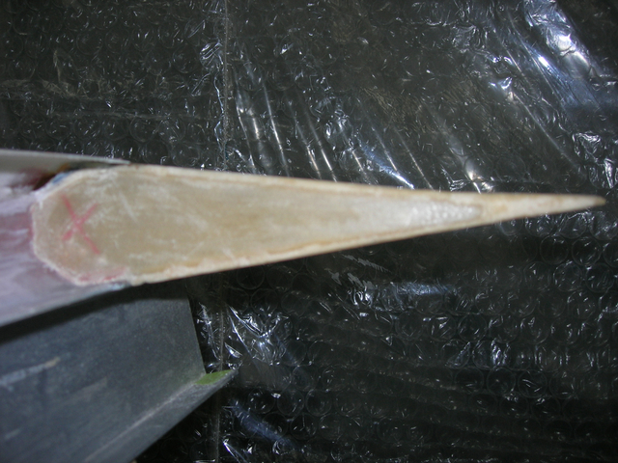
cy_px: 232
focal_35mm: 38
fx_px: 678
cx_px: 309
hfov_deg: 49.0
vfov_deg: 37.7
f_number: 2.8
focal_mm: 7.8
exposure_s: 1/60.1
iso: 64
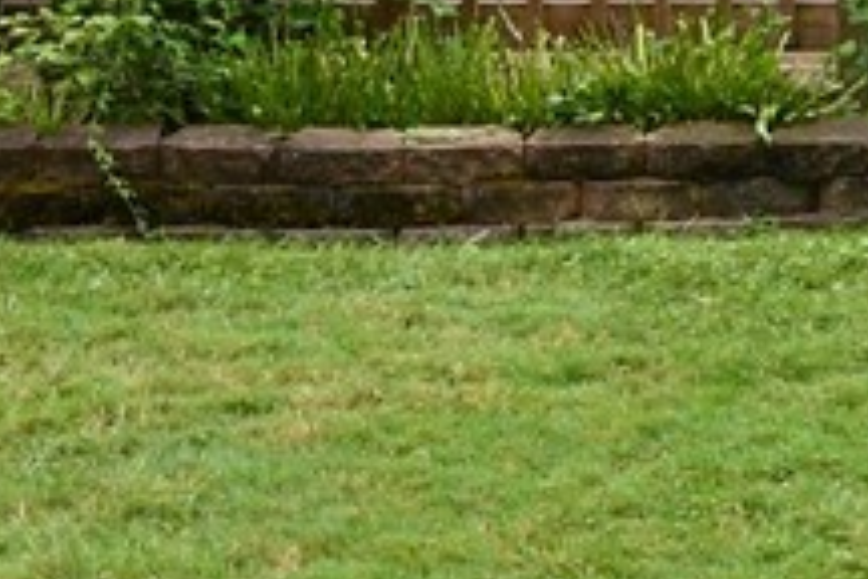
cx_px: 1893
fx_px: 4846
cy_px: -547
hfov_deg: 9.4
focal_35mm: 201
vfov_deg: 6.6
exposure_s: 1/250
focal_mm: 27
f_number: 5.6
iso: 250
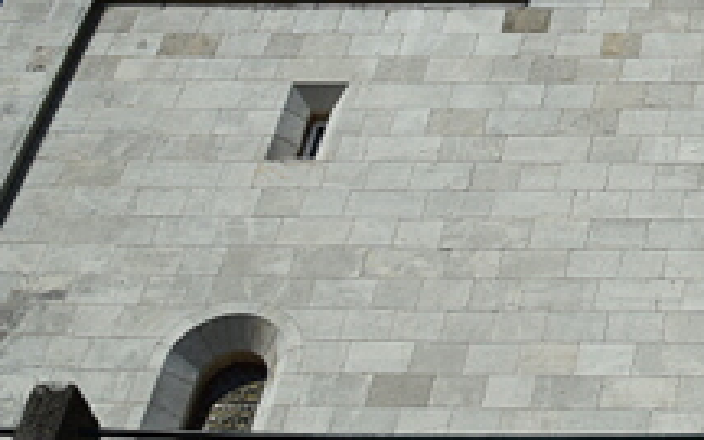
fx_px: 1957
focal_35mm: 102
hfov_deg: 18.0
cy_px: -117
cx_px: 1085
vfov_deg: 12.5
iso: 400
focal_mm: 18
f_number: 11
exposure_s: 1/500
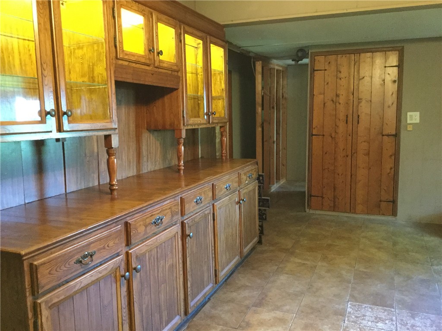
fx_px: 396
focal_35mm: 31
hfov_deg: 58.4
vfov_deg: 45.4
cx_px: 221
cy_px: 166
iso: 320
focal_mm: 3.3
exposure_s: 1/15
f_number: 2.4
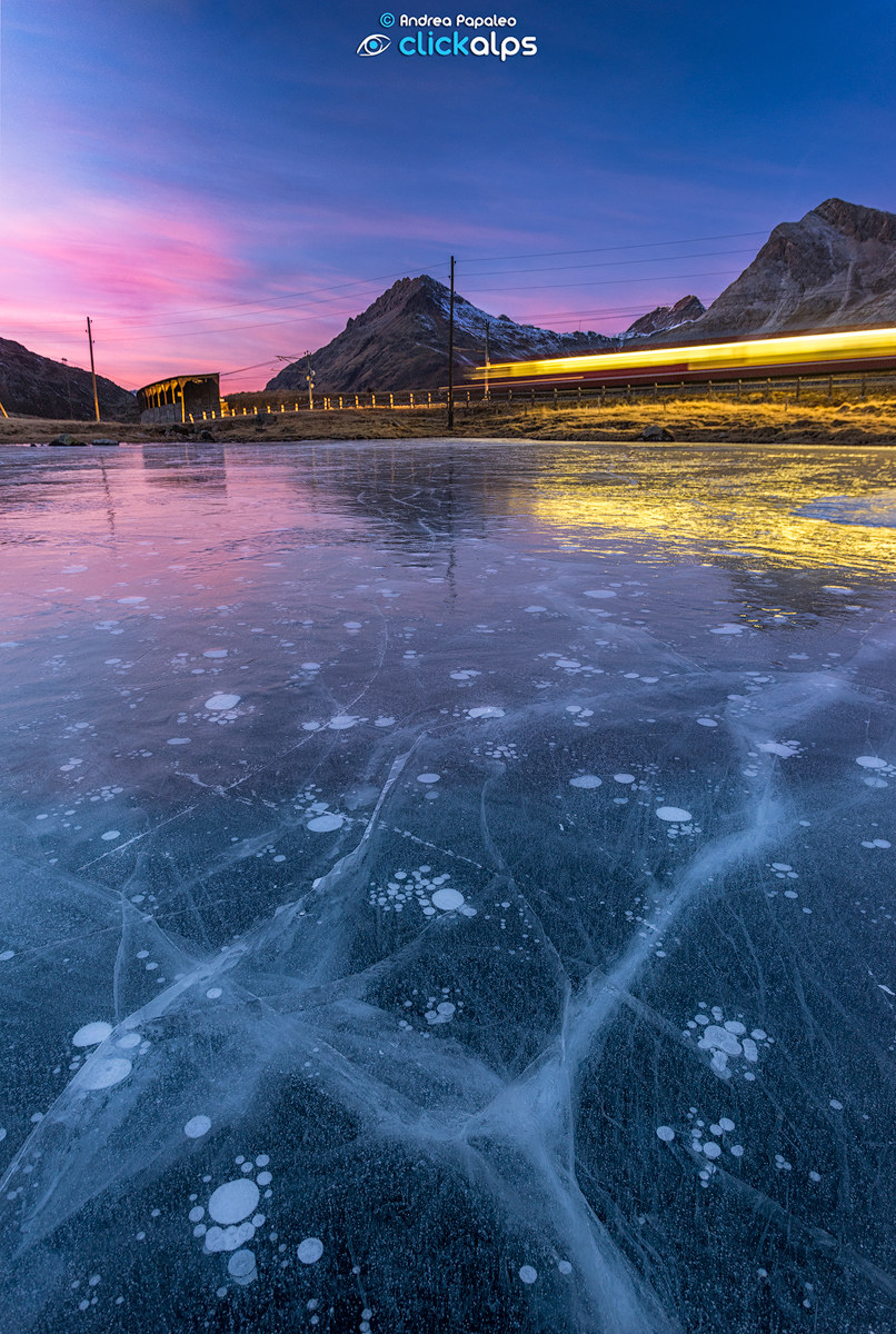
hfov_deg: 57.5
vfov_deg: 78.5
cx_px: 448
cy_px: 667
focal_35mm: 22
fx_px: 817
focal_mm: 22
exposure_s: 2
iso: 800
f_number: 4
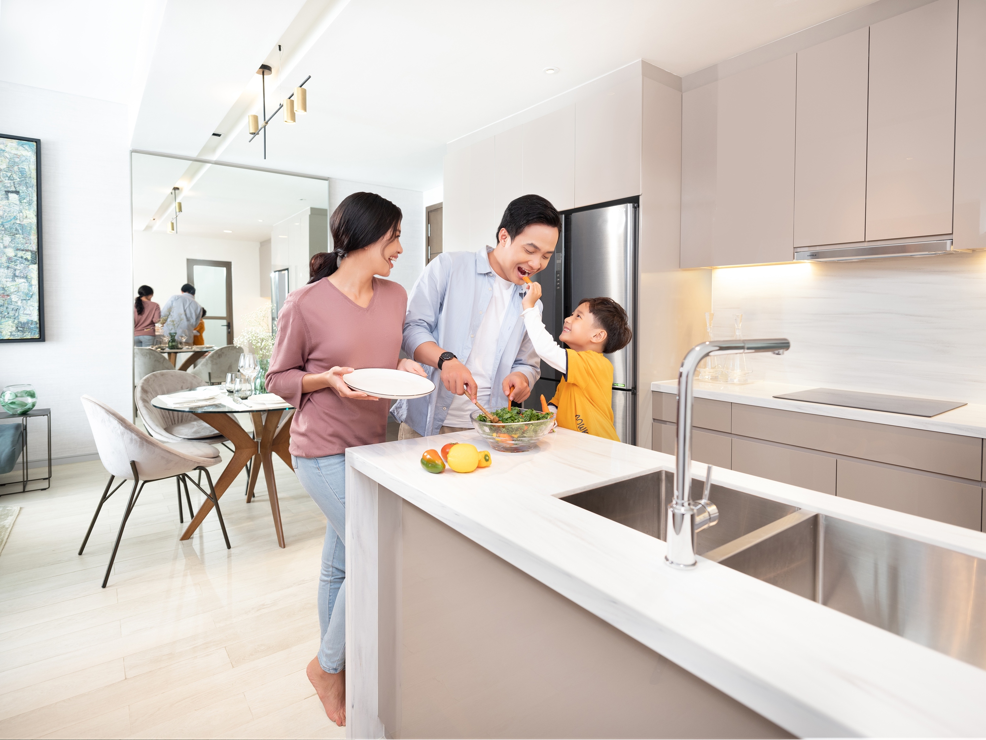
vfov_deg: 71.6
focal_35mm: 18
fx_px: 513
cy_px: 370
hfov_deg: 87.7
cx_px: 493
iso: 400
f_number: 4
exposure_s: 1.3
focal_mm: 23
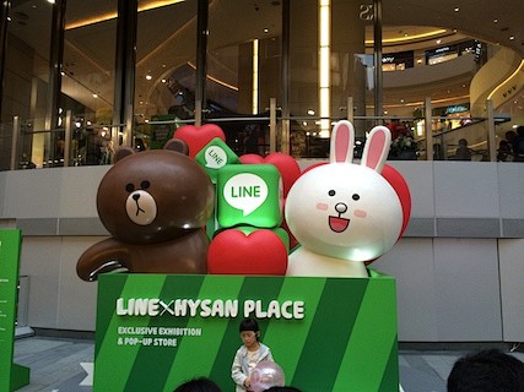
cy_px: 196
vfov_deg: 46.8
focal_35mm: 30
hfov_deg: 60.0
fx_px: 454
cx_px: 262
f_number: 2.2
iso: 50
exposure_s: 1/30
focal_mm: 4.12
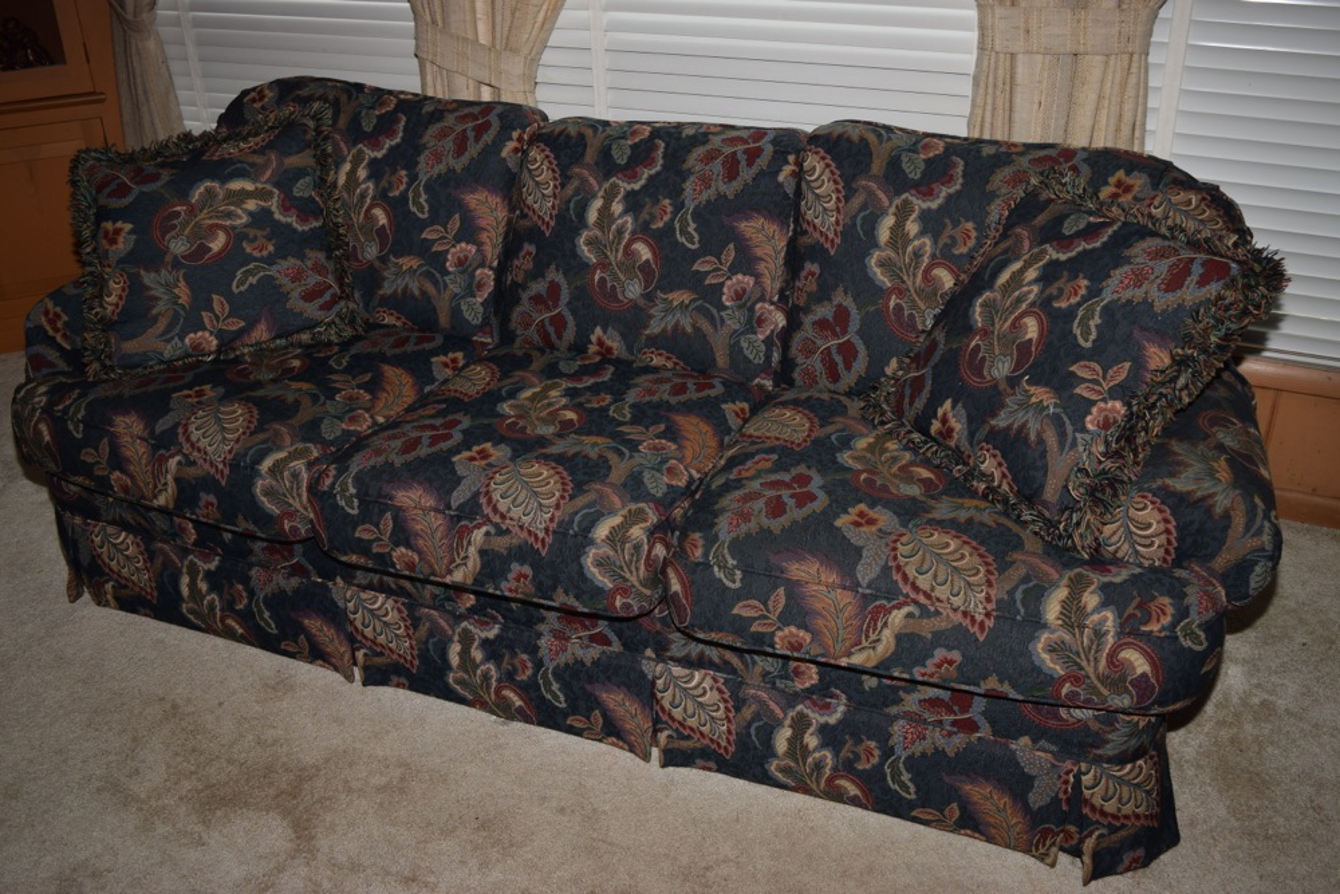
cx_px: 670
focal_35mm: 34
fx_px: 1284
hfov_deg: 55.1
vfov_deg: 38.4
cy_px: 447
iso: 100
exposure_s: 1/100
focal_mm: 23
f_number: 5.6
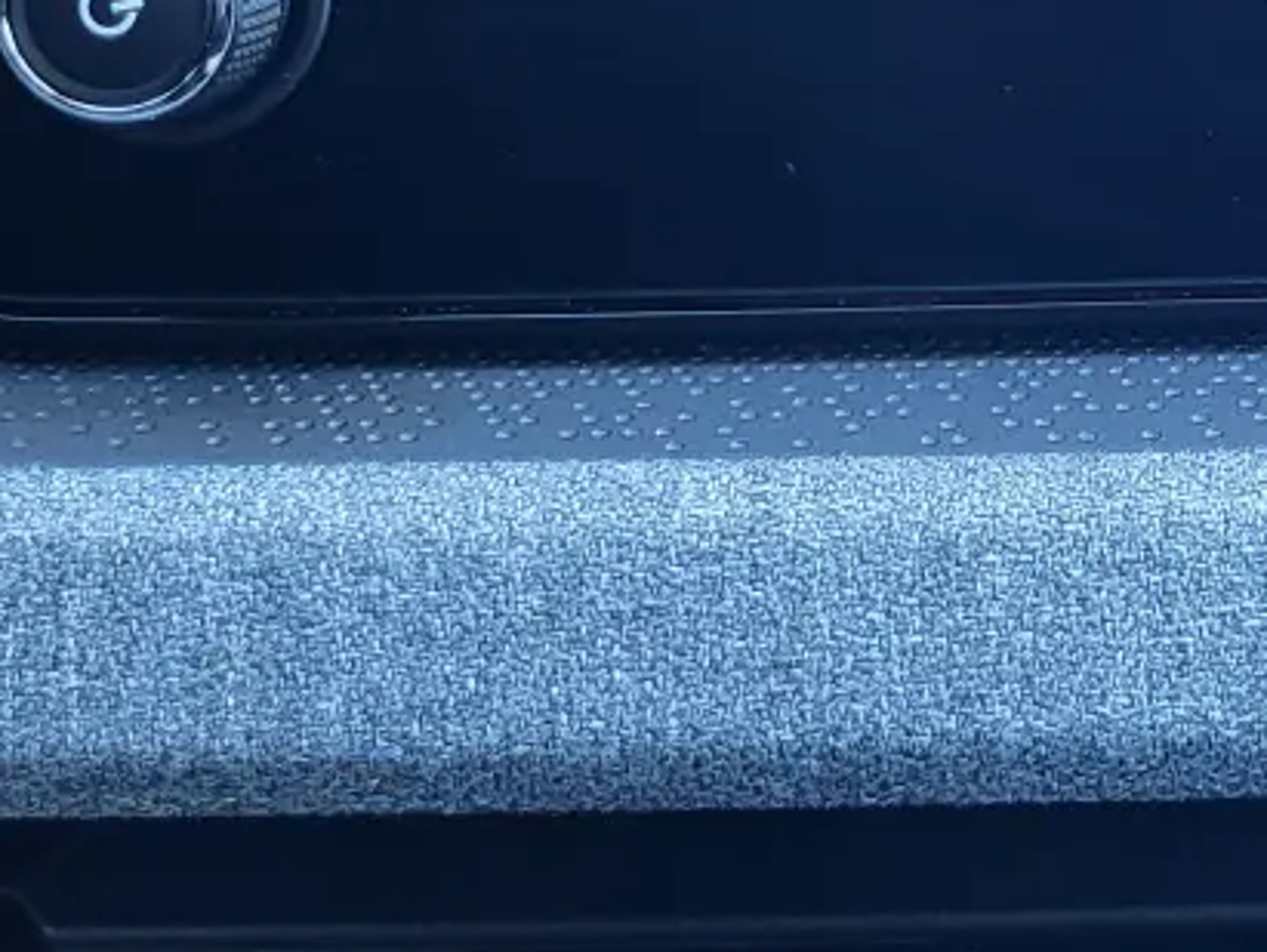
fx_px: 3334
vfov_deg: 15.4
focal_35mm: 91
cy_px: -323
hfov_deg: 19.9
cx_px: 1612
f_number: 1.8
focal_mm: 5.4
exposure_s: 1/100
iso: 100
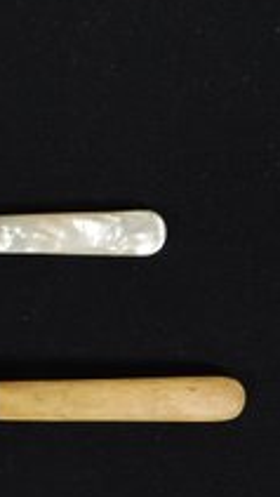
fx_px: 514
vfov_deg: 51.5
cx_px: -32
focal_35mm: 39
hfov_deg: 27.7
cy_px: 267
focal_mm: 4
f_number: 3
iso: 125
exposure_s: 1/30
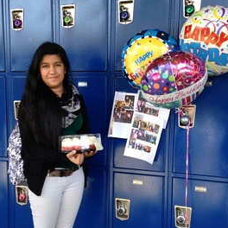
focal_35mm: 53
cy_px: 149
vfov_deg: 32.0
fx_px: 395
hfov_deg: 32.2
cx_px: 103
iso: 80
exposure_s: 1/120
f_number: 2.4
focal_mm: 4.12
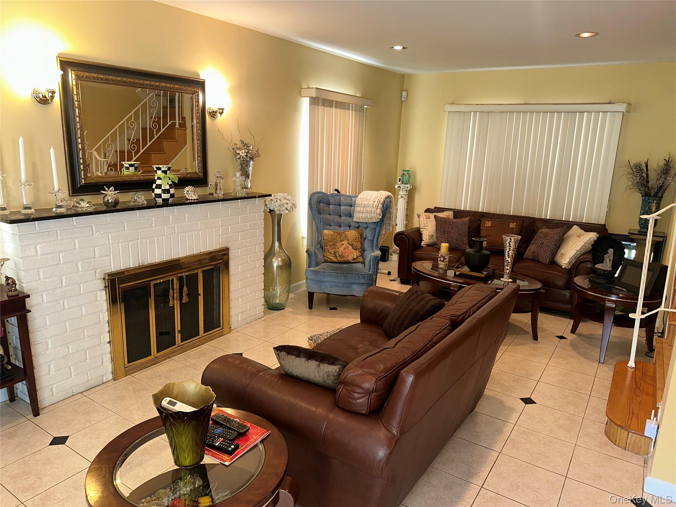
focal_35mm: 24
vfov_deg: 56.8
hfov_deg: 71.6
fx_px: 469
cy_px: 254
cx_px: 338
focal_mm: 6.86
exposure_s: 1/28
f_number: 1.78
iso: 50
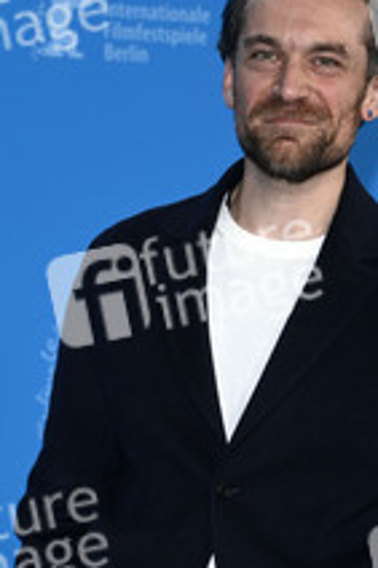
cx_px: 263
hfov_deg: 7.3
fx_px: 2981
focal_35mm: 189
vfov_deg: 10.9
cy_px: 418
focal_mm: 100
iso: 1000
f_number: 5.6
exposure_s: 1/250
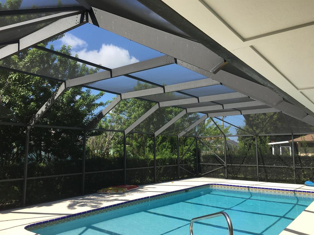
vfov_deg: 48.2
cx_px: 157
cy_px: 118
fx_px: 263
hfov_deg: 61.7
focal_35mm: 29
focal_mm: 4.15
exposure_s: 1/836
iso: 25
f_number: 2.2
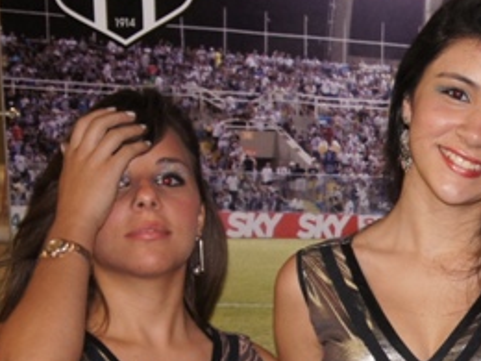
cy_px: 345
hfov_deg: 15.4
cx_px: 568
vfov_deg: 11.8
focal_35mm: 124
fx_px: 1723
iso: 800
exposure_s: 1/60
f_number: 4
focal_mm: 28
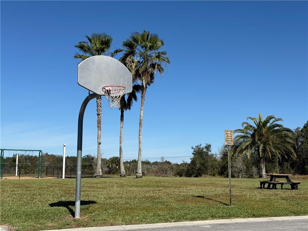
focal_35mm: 48
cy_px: 116
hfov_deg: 39.7
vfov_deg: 30.3
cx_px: 154
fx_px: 427
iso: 100
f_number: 1.78
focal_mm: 6.76
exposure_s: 1/11364
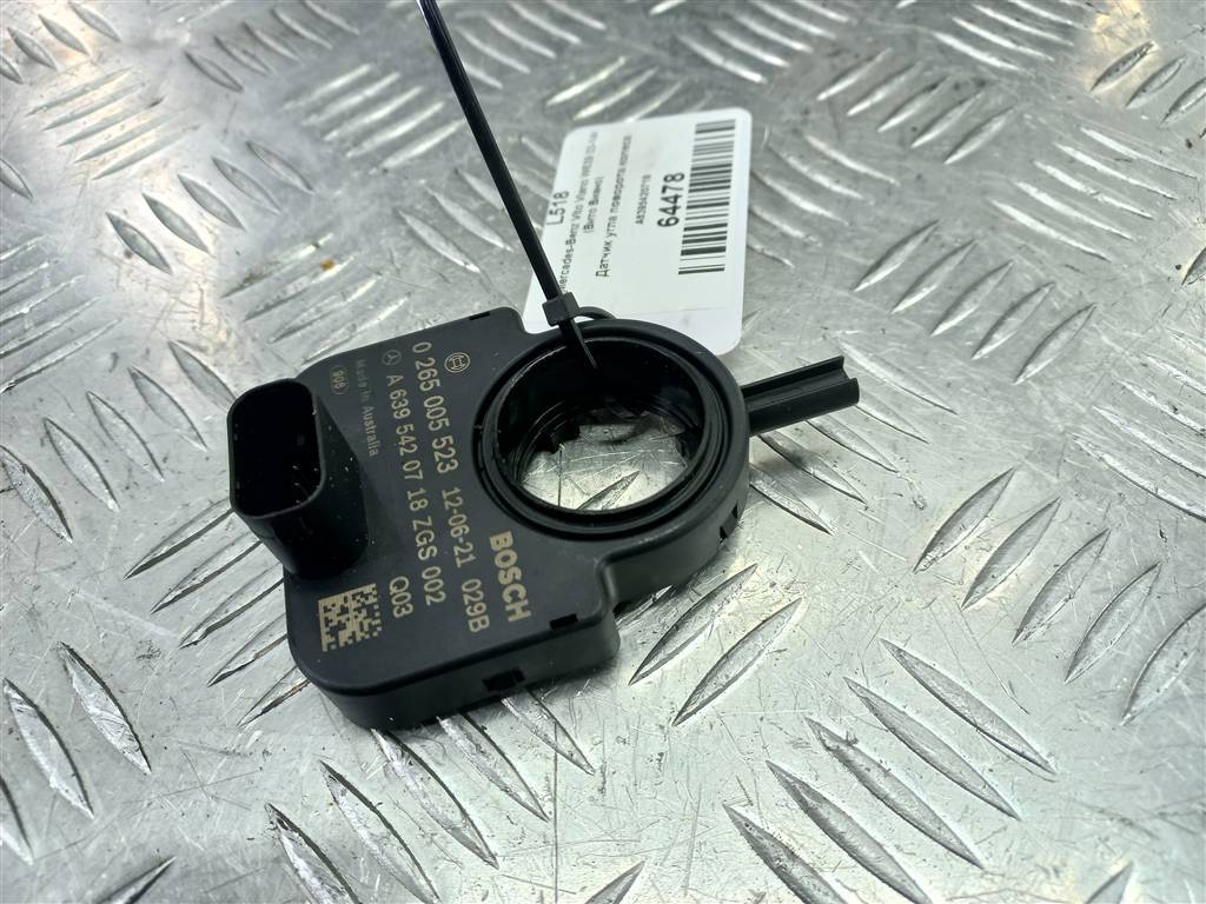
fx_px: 871
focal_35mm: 25
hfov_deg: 69.4
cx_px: 603
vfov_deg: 54.9
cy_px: 452
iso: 64
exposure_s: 1/50
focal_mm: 4.6
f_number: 1.8
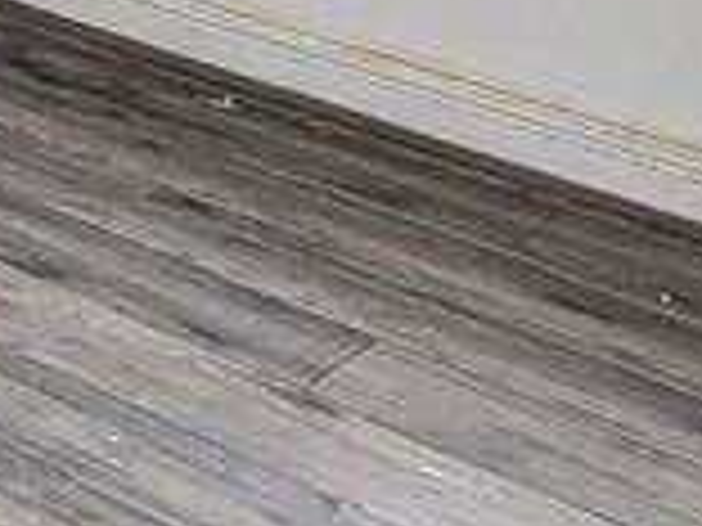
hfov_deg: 16.6
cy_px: -281
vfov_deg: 13.2
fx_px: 2129
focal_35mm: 105
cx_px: -423
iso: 113
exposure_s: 1/74.4
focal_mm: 2.35
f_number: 2.2
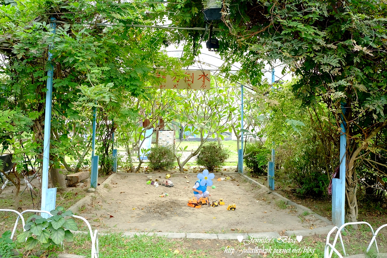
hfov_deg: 67.4
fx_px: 290
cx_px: 194
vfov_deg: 47.9
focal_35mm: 27
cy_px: 129
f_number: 5.6
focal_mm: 18
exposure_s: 1/250
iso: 800
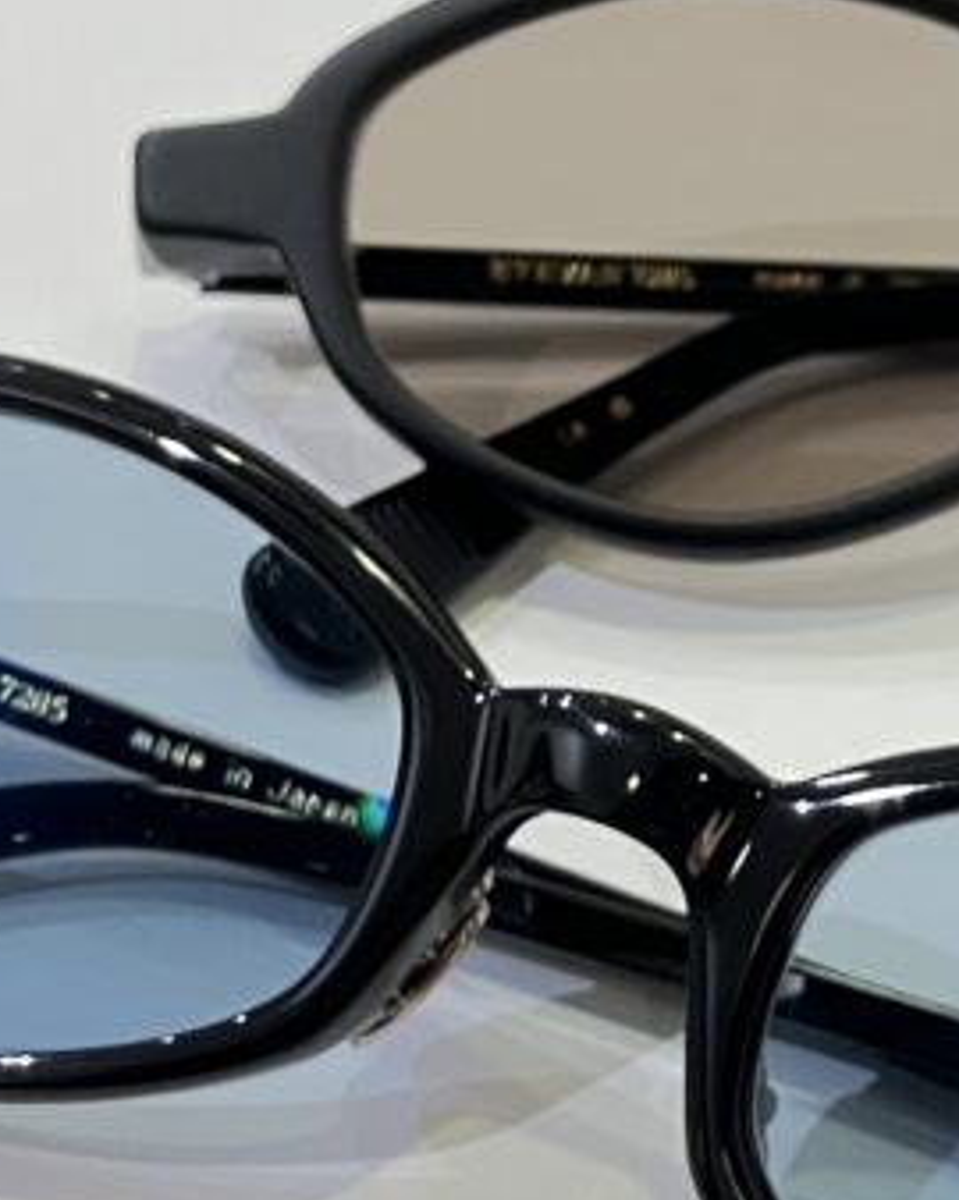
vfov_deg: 19.7
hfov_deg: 15.6
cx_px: 938
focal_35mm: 97
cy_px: 824
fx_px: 3445
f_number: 1.8
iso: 160
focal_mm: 3.99
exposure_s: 1/60
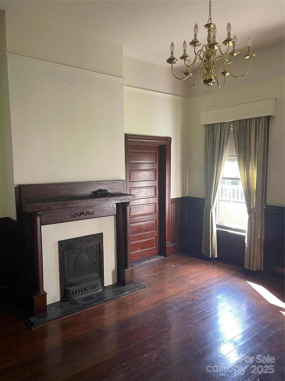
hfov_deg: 54.9
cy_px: 190
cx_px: 142
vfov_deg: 69.4
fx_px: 274
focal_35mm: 25
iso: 125
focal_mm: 5.1
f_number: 1.6
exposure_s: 1/66
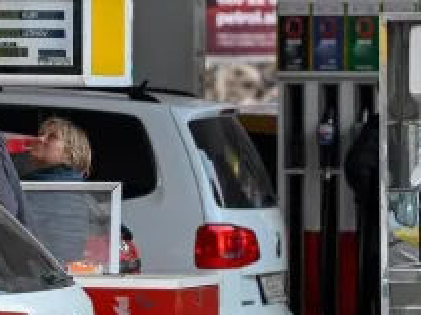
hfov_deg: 4.2
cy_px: 140
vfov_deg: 3.1
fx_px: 5743
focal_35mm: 473
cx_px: 111
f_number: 2.8
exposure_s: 1/320
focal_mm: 135
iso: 800
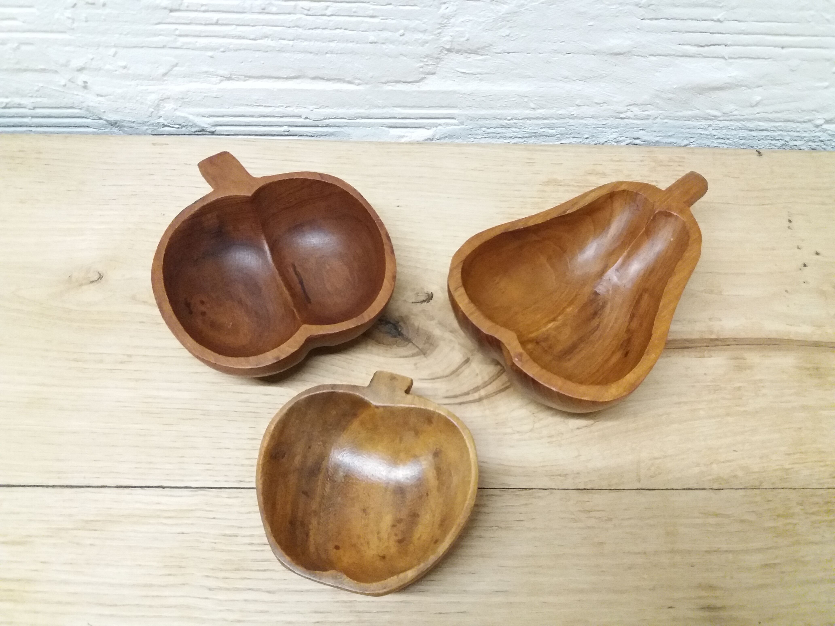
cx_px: 418
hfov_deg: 63.4
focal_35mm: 28
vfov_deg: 49.7
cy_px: 313
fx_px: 675
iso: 400
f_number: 1.9
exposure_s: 1/143
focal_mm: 3.7
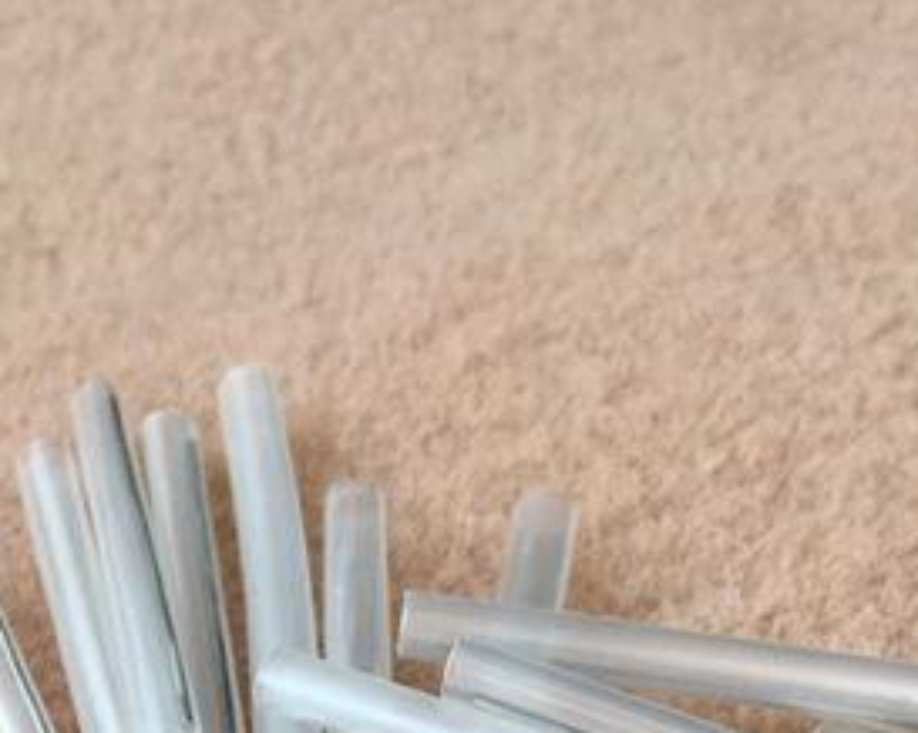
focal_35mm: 83
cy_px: 999
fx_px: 2253
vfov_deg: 17.2
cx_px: 205
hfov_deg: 22.8
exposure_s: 1/100
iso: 25
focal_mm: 4.15
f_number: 2.2
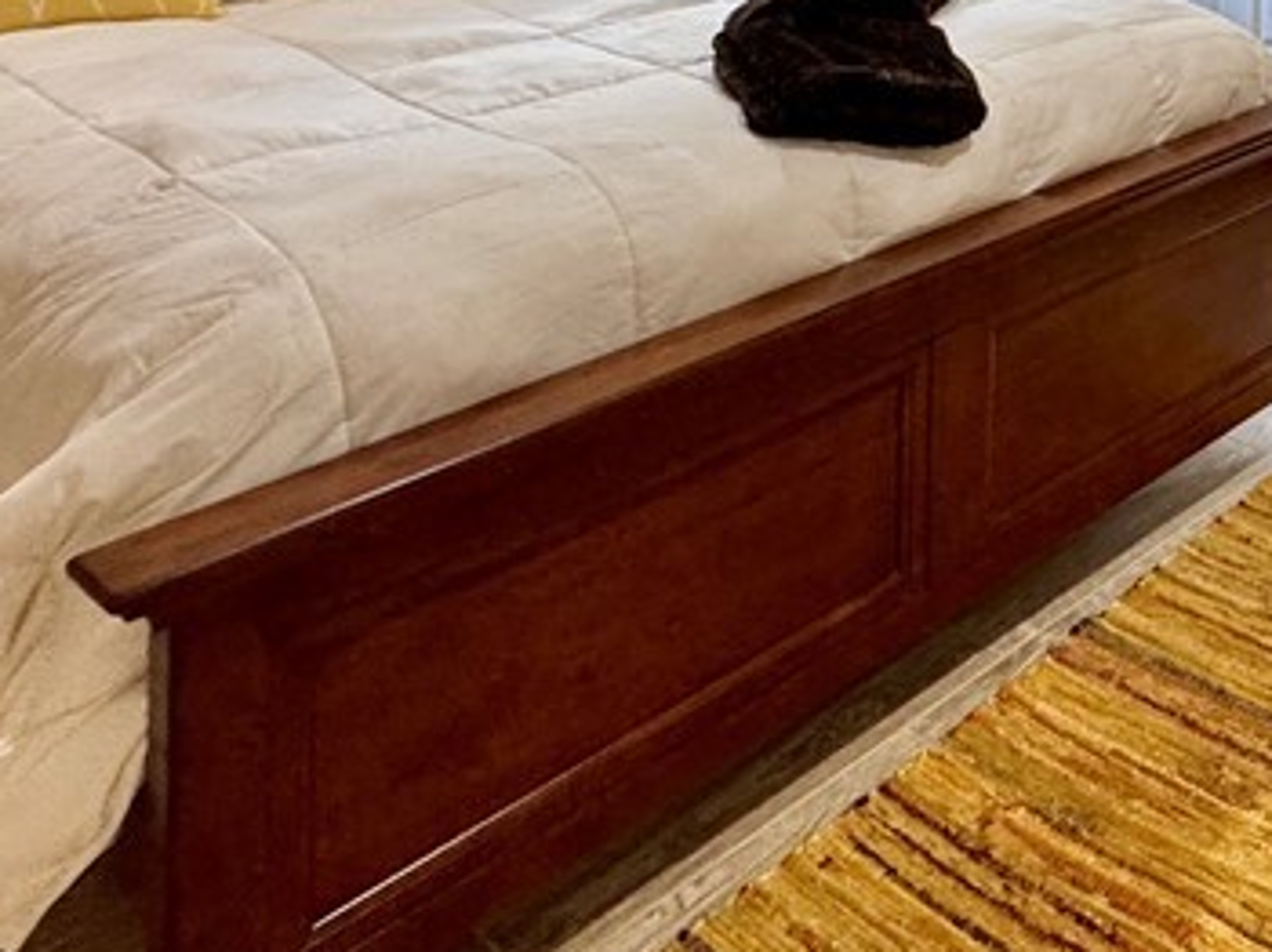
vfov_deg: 28.4
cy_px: -309
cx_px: 1421
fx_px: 1506
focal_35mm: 41
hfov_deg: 37.7
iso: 250
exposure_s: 1/60
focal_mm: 2.22
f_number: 2.2
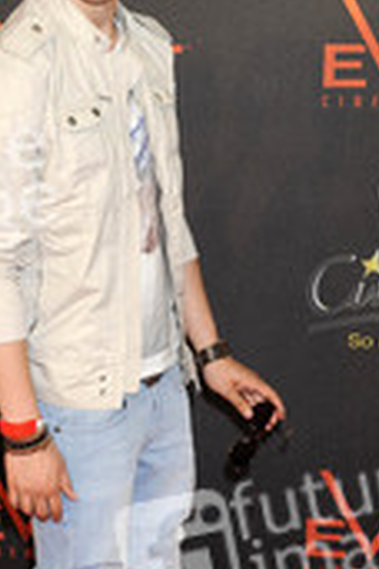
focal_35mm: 112
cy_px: 373
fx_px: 1769
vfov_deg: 18.2
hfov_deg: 12.1
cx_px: -17
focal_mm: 48
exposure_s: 1/200
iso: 400
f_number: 7.1
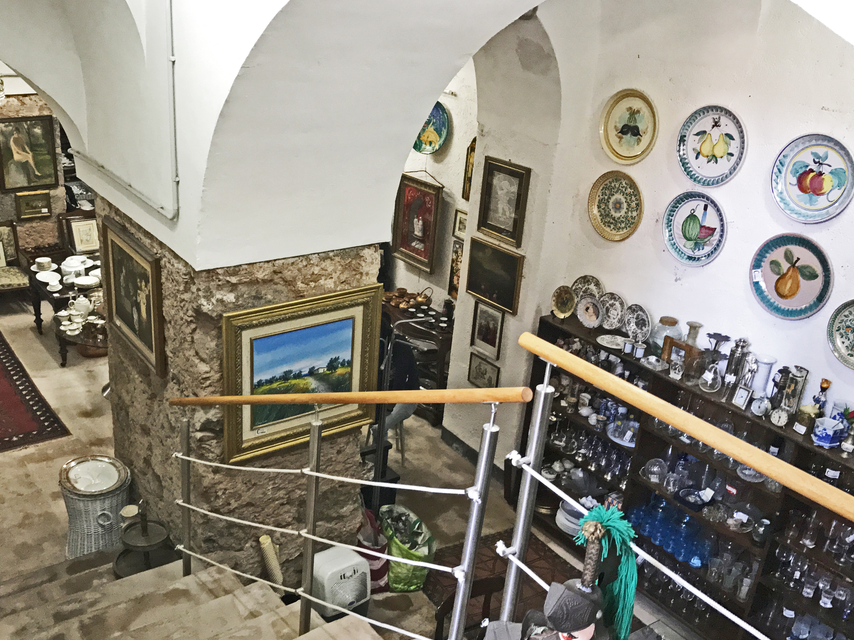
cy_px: 371
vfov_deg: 40.6
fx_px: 863
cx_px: 332
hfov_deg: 52.2
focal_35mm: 35
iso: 160
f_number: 1.8
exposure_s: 1/33
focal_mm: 3.99
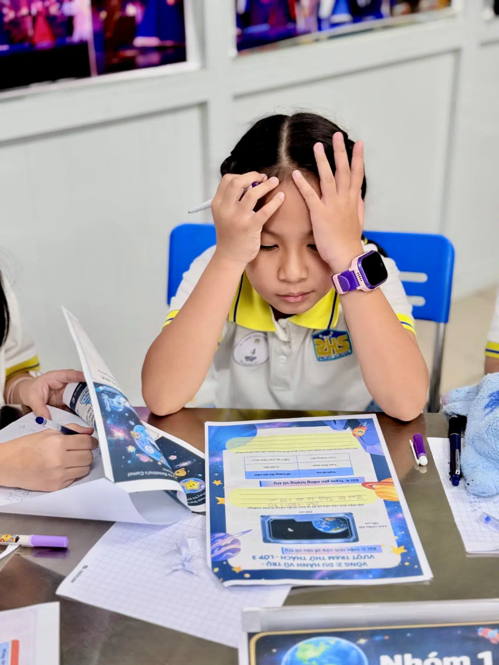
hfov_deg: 30.3
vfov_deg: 39.7
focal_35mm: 48
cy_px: 332
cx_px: 250
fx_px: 922
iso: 64
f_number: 1.78
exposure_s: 1/50
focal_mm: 6.76
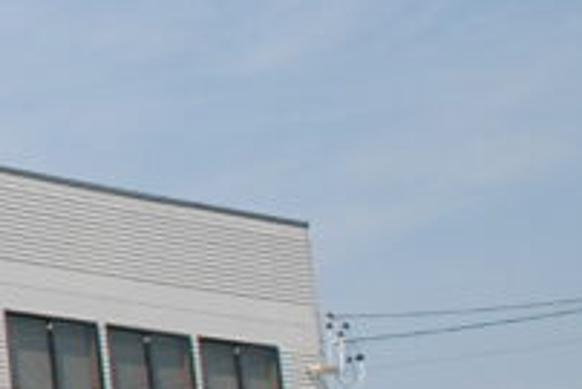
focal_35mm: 167
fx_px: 2702
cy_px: 115
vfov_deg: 8.2
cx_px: -715
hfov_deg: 10.8
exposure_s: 1/400
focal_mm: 22
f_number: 10
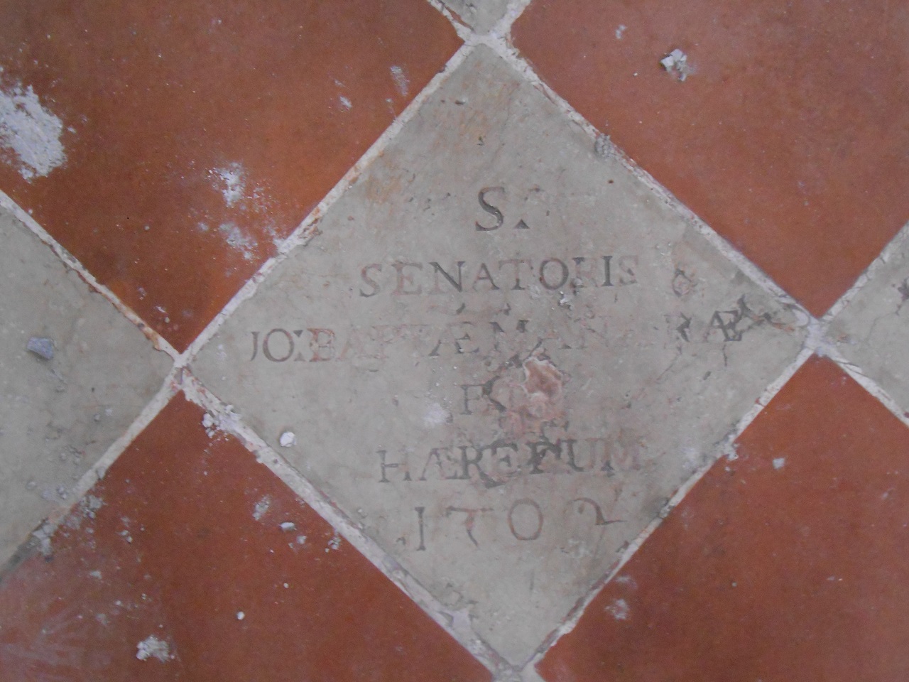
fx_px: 1155
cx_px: 454
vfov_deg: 32.9
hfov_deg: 42.9
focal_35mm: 44
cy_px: 341
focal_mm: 7.8
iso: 800
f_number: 4.5
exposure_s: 1/13
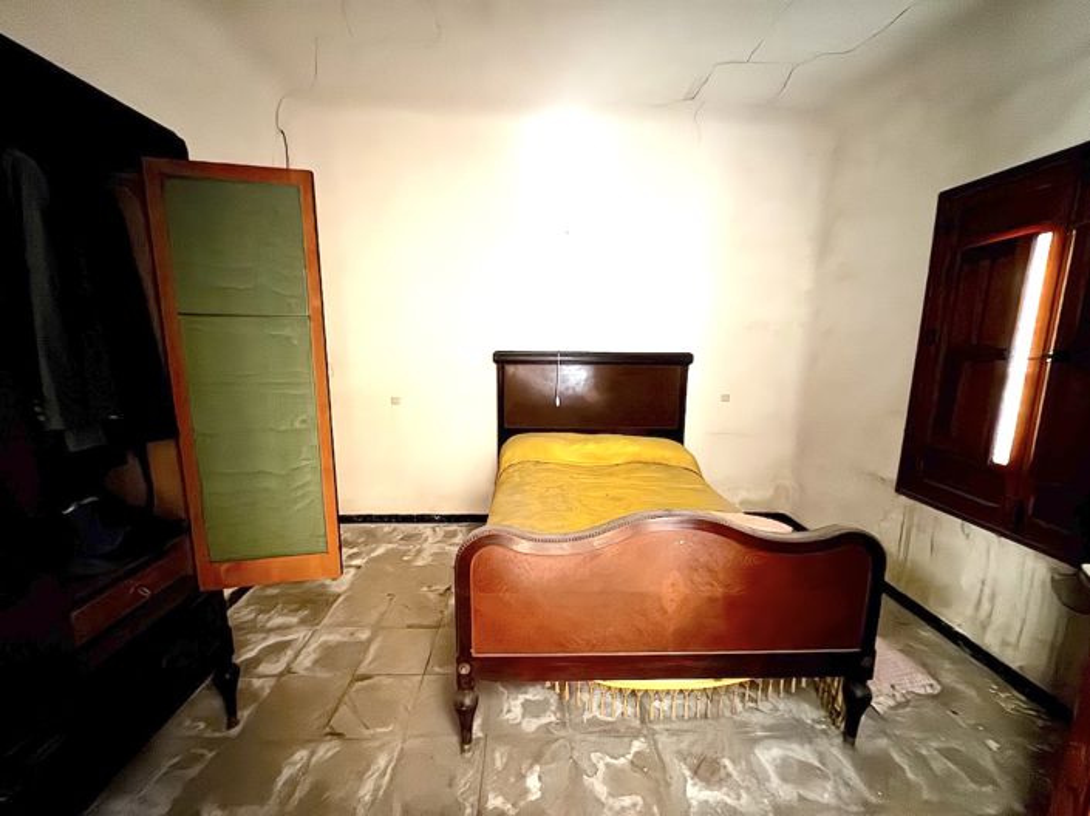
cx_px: 545
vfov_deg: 85.6
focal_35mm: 14
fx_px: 441
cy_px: 408
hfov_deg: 102.1
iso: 1600
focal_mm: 2.22
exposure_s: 1/8
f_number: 2.2
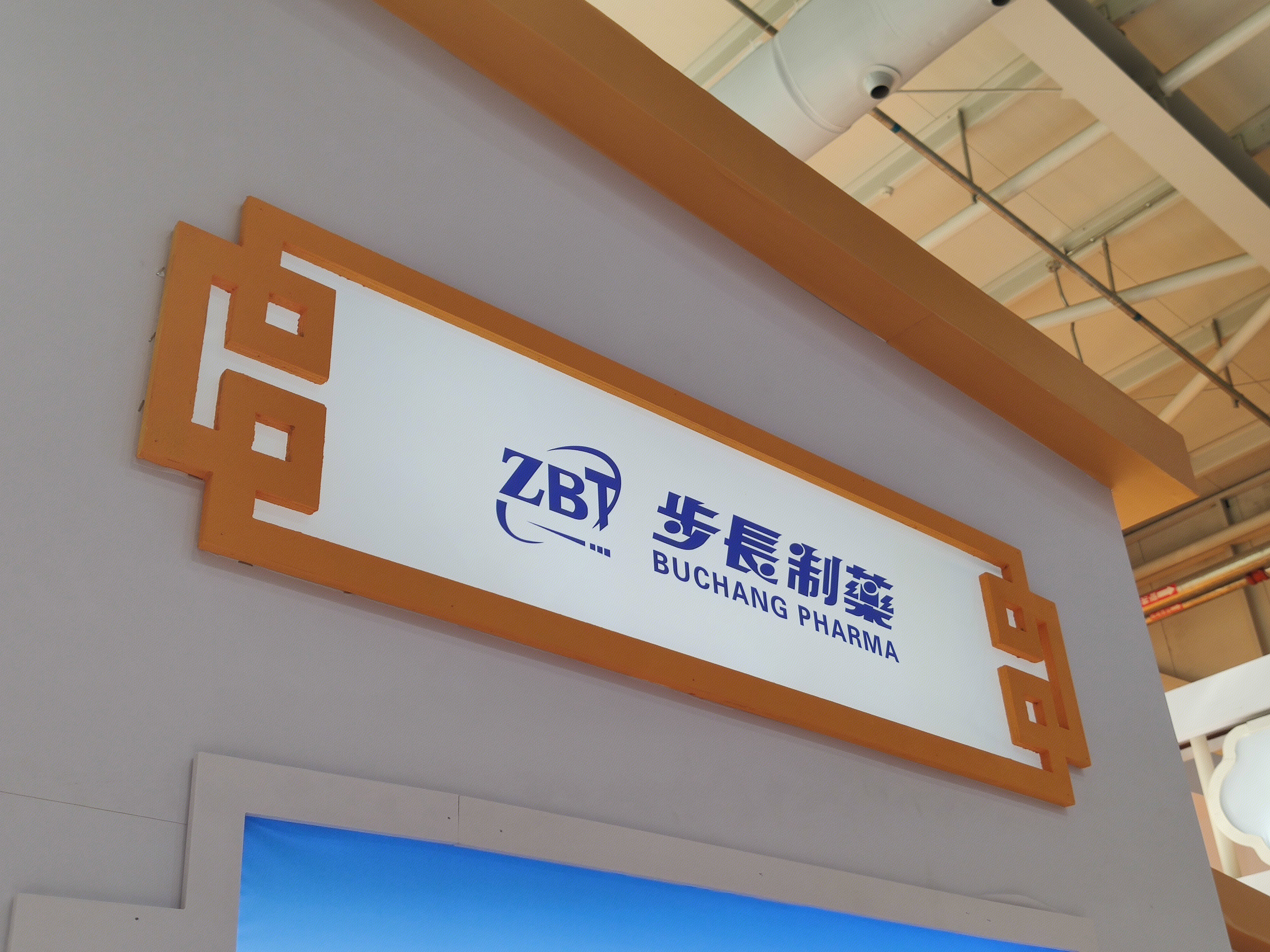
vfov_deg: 38.7
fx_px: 1357
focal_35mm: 37
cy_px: 476
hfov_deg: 50.1
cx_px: 635
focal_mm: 4.75
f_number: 1.75
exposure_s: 1/374
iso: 112
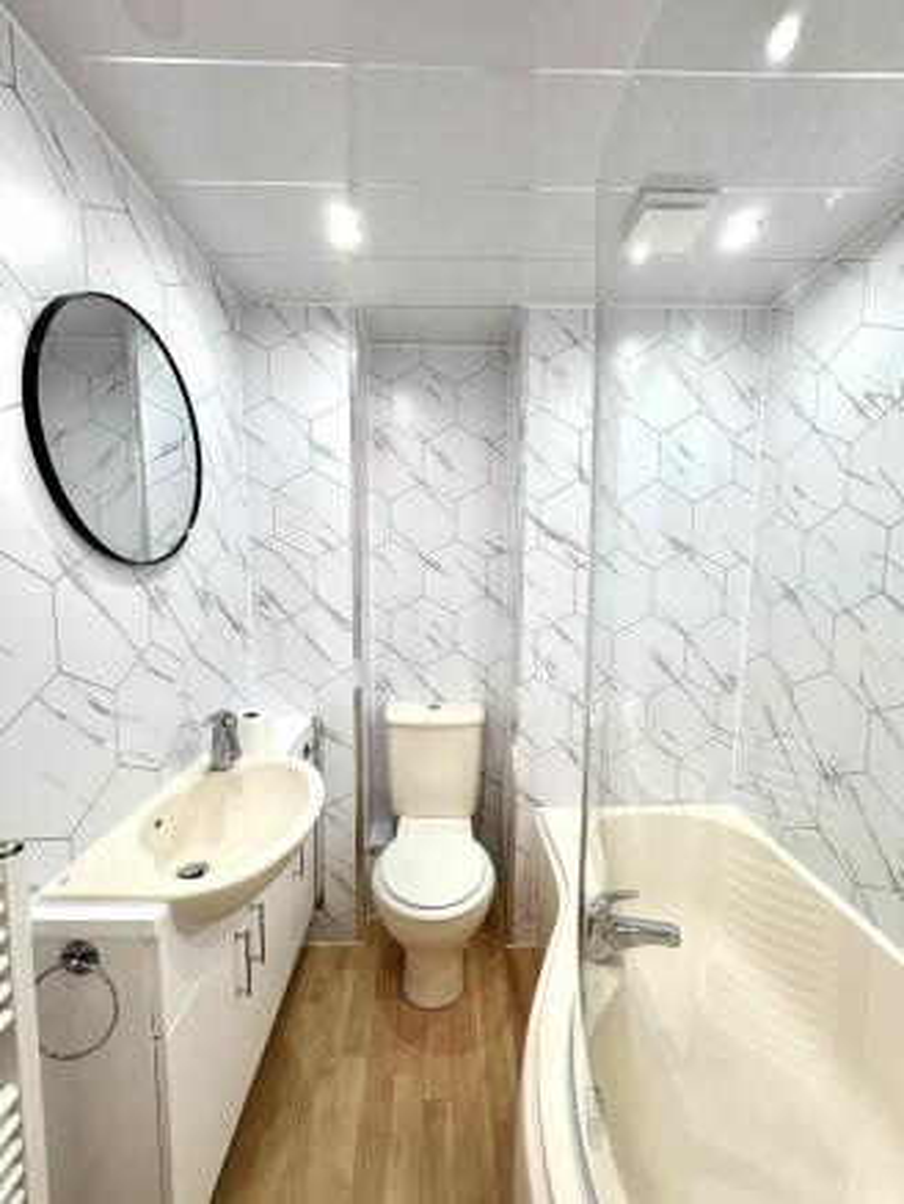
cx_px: 452
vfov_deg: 102.0
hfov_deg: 85.7
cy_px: 602
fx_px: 487
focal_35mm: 14
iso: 80
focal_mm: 2.22
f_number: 2.2
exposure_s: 1/100
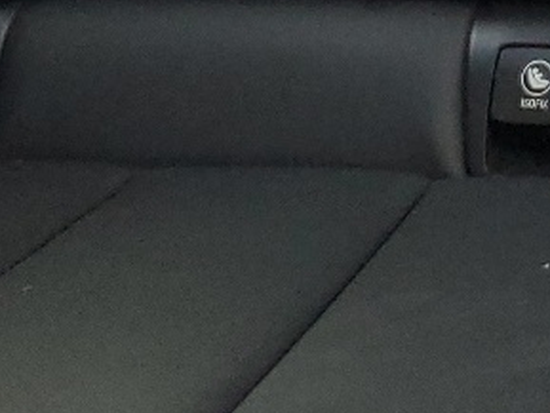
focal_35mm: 144
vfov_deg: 9.0
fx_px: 2289
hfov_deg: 12.3
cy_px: -672
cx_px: 1066
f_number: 1.5
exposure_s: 1/60.2
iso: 159
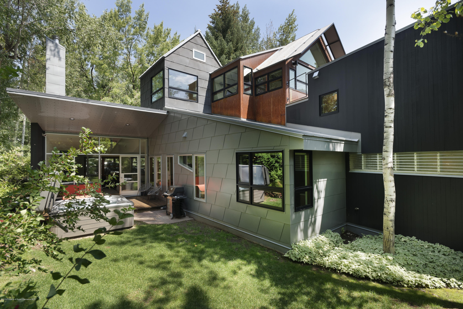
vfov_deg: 70.5
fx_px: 219
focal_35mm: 17
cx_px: 232
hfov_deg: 93.3
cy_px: 154
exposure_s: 1/250
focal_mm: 17
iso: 640
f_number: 7.1
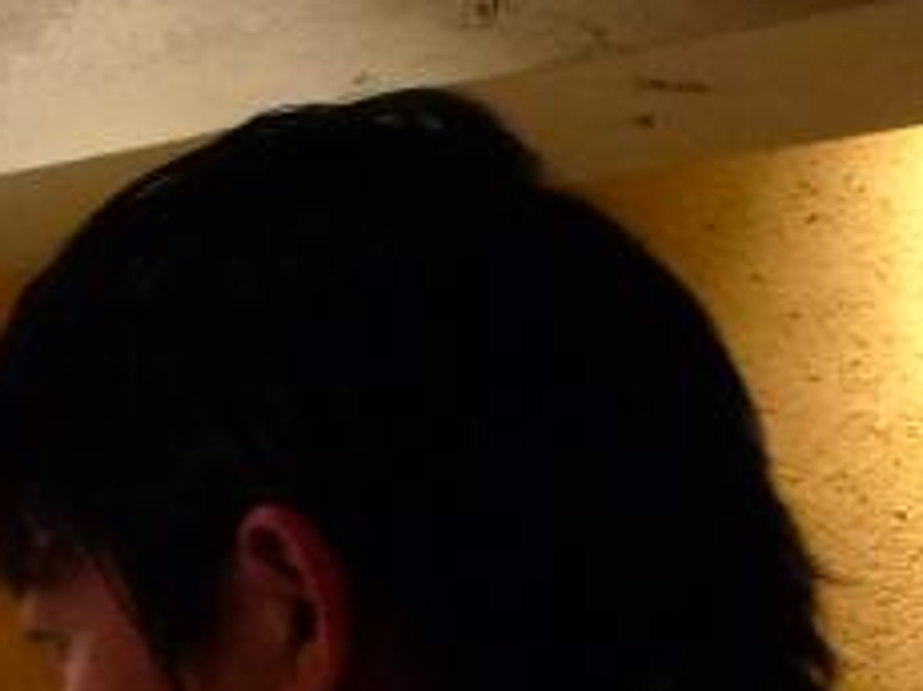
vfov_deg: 13.0
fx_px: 2877
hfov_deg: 16.5
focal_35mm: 108
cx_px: -474
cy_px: 1012
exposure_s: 1/13
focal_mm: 5.1
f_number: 2
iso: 400
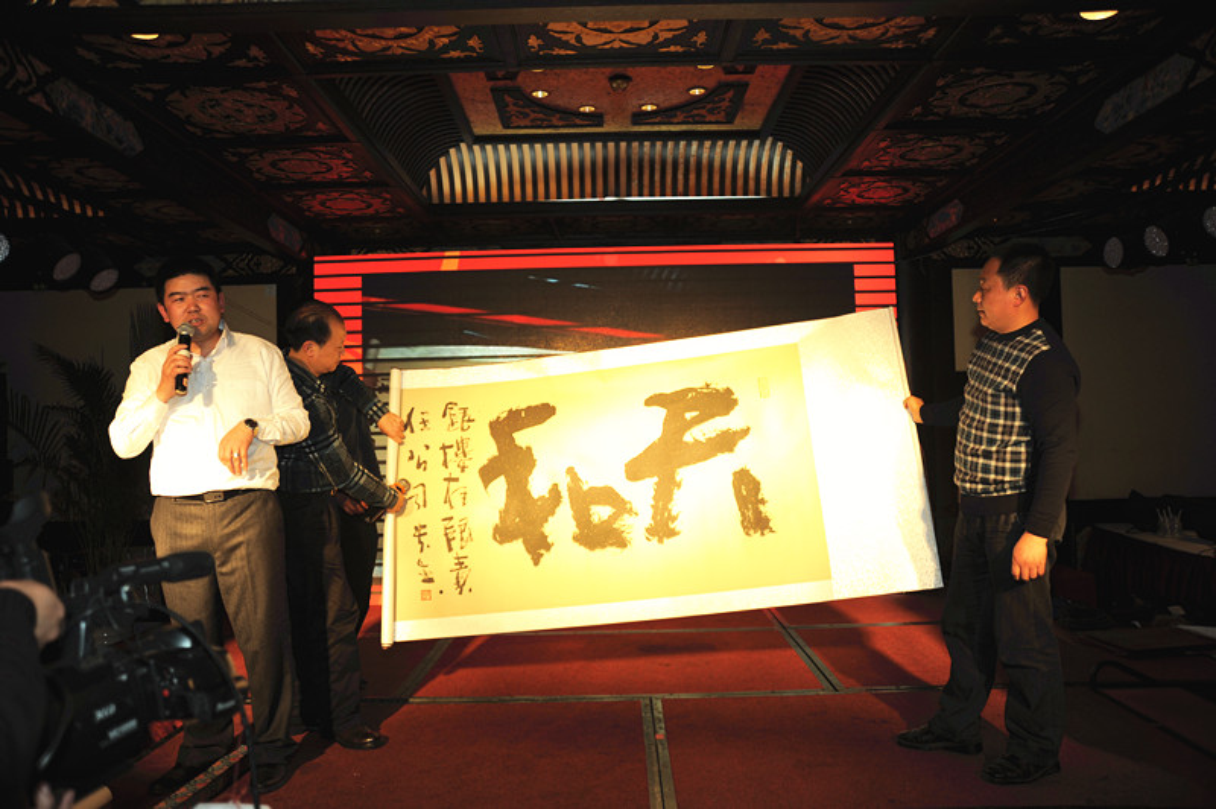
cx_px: 608
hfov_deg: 69.4
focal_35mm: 26
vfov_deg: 49.5
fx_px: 877
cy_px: 404
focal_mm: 26
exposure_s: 1/250
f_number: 2.8
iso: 200
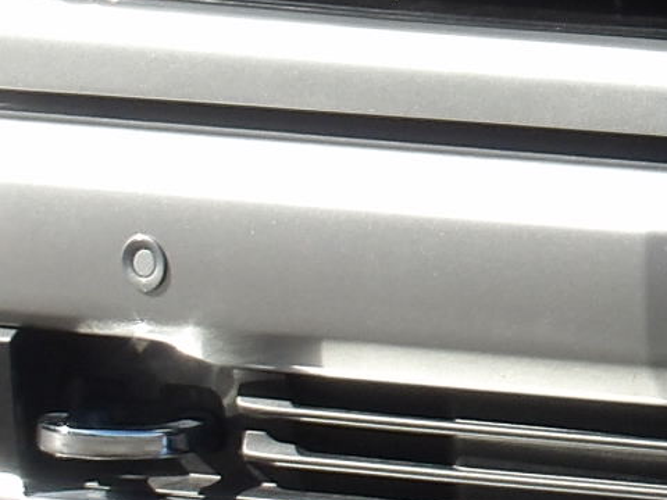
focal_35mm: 1199
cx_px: 1145
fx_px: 23103
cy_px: 1
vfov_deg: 1.2
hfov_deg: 1.7
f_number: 4.5
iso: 100
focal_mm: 39.8
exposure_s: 1/255
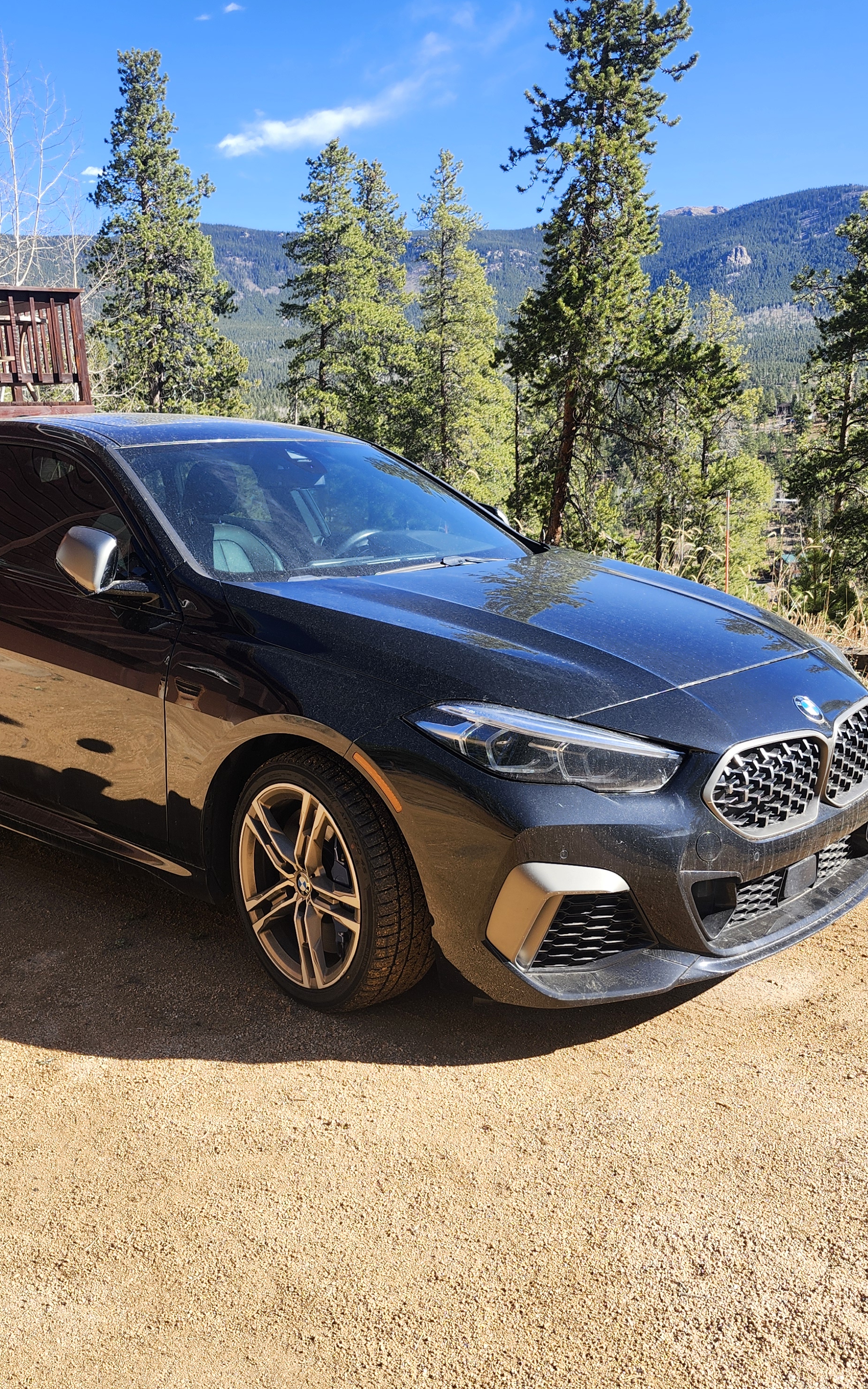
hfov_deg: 38.3
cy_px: 703
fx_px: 1249
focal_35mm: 33
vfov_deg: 58.1
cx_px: 402
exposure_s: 1/533
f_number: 1.8
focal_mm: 5.54
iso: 25
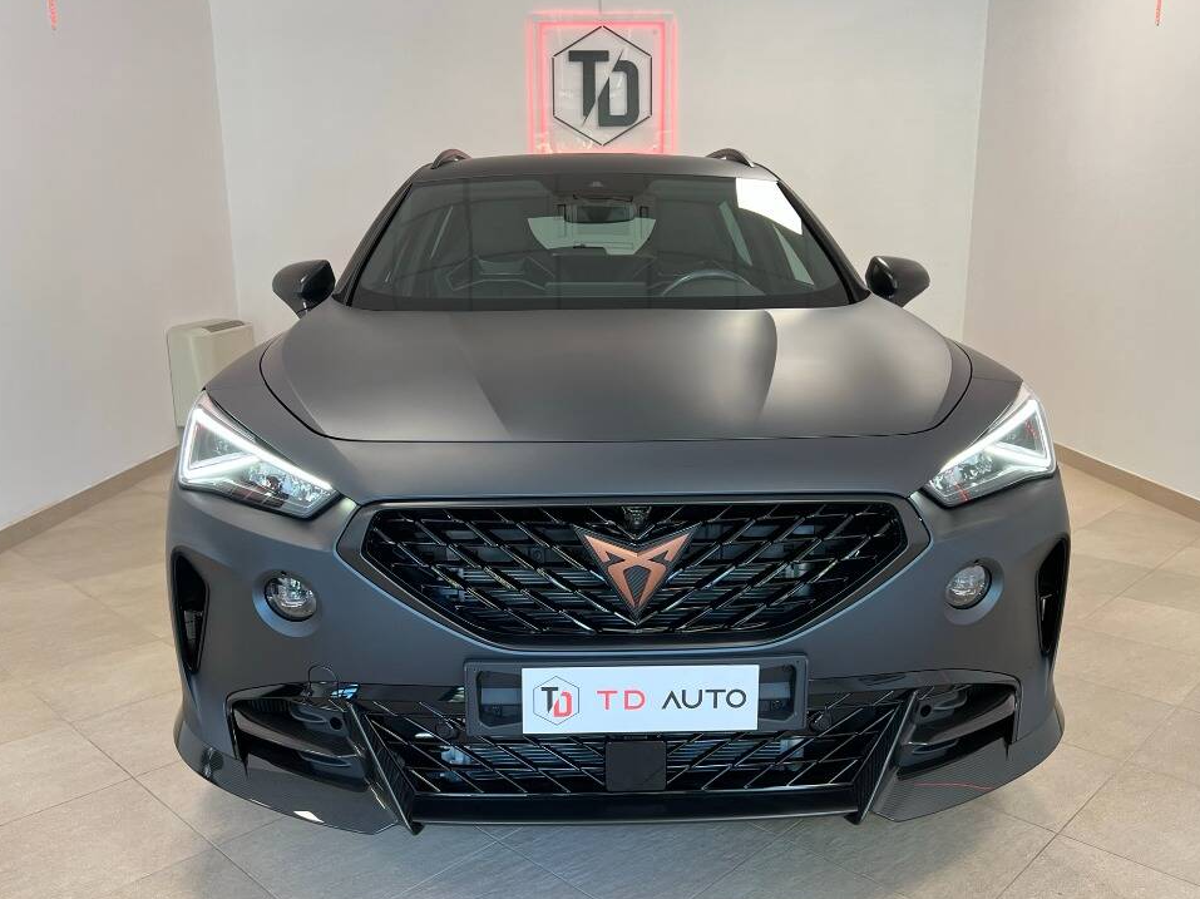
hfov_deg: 61.7
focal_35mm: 29
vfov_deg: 48.1
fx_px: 1005
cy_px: 490
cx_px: 600
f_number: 1.5
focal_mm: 5.7
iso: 125
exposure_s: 1/100
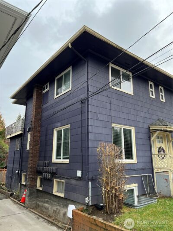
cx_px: 86
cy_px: 116
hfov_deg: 53.1
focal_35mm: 26
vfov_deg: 67.3
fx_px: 173
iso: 50
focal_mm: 5.7
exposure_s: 1/323
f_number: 1.5
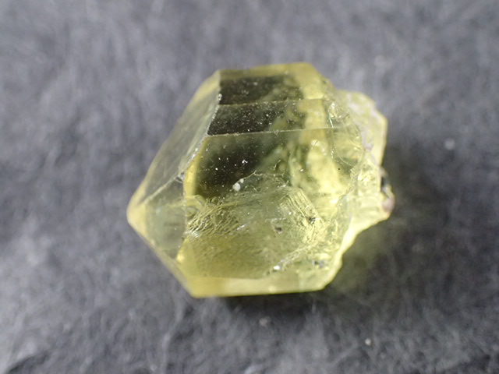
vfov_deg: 24.0
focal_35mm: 61
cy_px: 187
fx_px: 879
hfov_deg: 31.7
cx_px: 250
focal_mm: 11.01
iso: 800
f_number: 3.6
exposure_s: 1/160
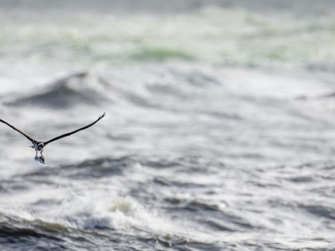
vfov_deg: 0.8
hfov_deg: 1.1
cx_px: 134
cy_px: 92
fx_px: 17414
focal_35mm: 1799
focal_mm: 1200
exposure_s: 1/5000
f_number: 8
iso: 2500
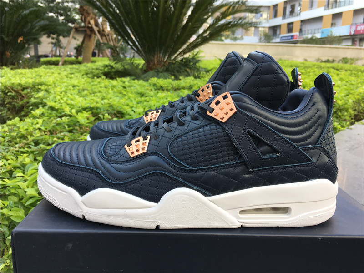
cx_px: 182
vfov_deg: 48.2
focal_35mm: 29
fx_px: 305
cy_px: 136
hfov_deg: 61.7
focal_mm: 4.15
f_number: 2.2
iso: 25
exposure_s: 1/169
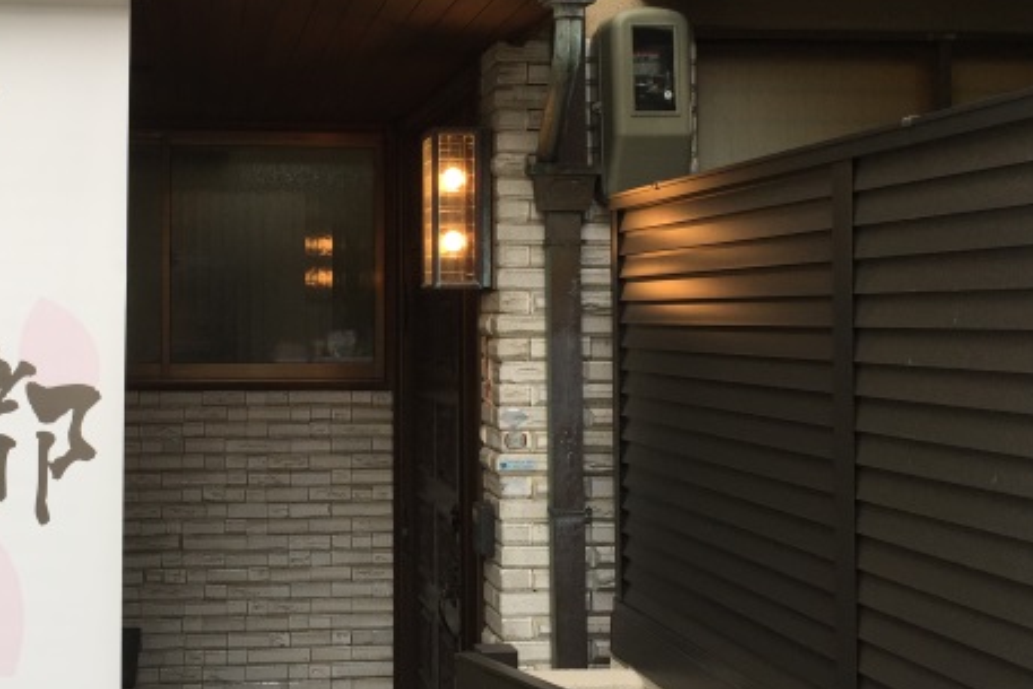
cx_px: 310
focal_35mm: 47
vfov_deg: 28.6
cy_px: 289
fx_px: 1349
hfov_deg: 41.1
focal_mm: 4.15
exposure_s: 1/120
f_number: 2.2
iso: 32
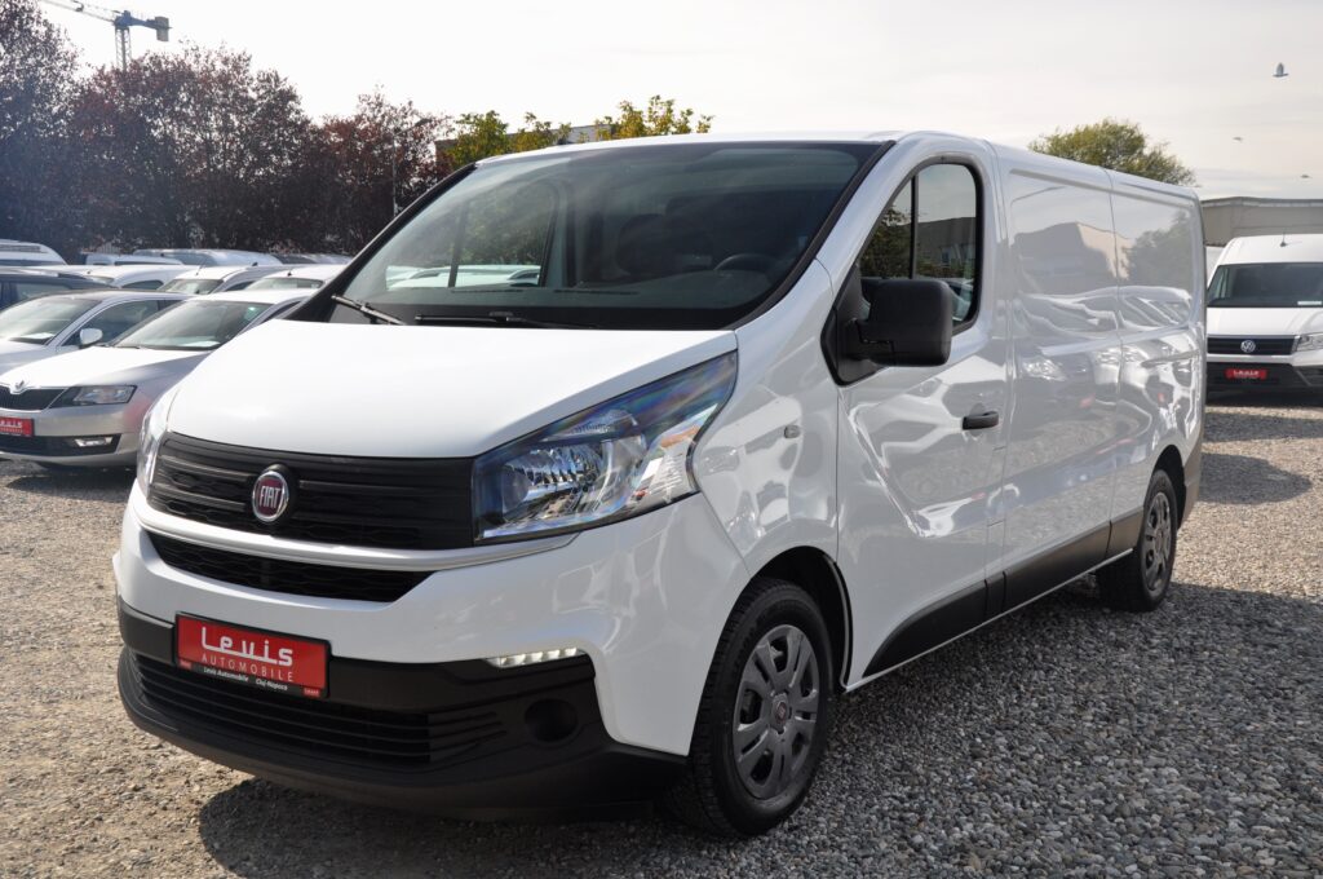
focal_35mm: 42
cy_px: 440
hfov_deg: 46.5
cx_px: 662
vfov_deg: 31.8
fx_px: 1542
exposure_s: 1/320
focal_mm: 28
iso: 500
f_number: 9
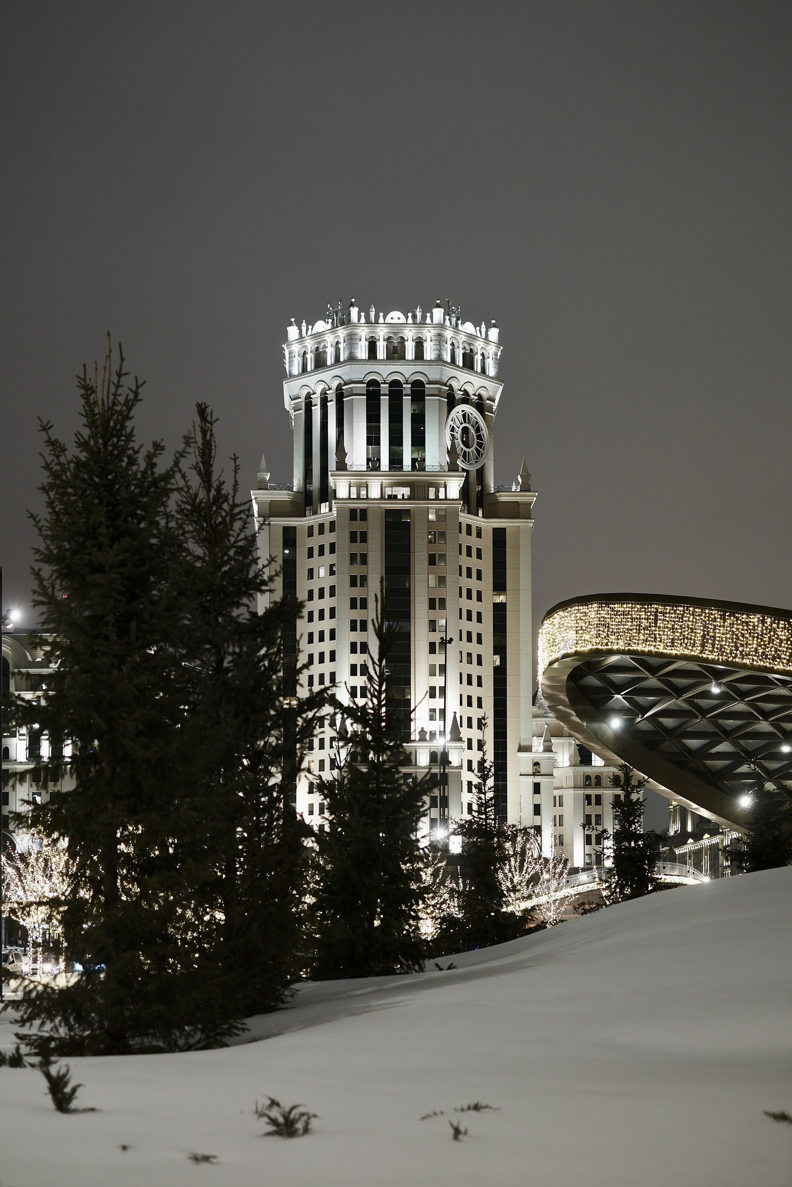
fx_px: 1749
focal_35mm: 53
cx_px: 396
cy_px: 594
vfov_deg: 37.5
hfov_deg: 25.5
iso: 160
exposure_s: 1/8
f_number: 2
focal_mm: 35
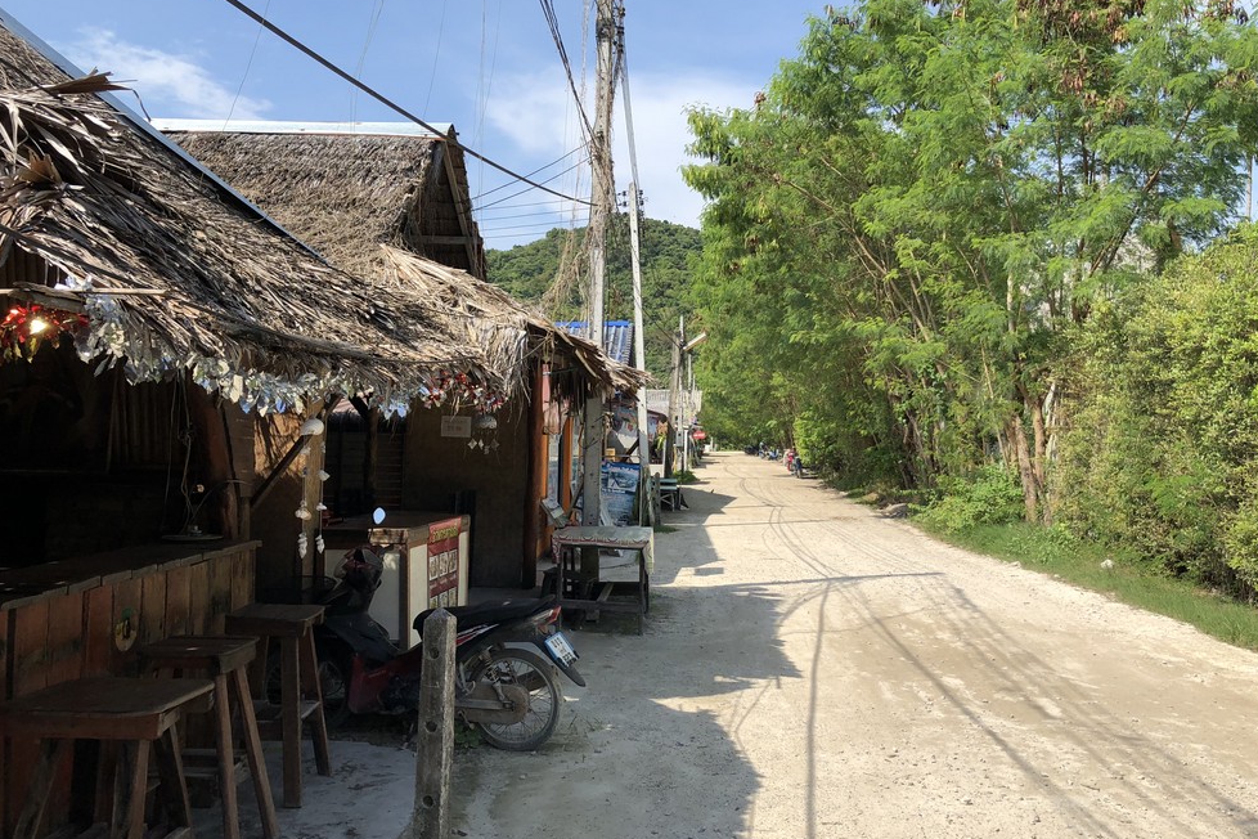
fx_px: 1048
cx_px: 646
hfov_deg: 61.9
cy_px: 405
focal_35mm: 30
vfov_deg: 43.6
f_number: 1.8
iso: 20
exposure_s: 1/1715
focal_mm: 3.99
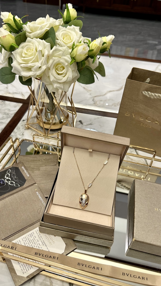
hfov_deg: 42.9
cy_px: 140
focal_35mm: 27
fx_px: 205
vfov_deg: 69.9
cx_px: 76
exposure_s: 1/100
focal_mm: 6.86
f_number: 1.78
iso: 160
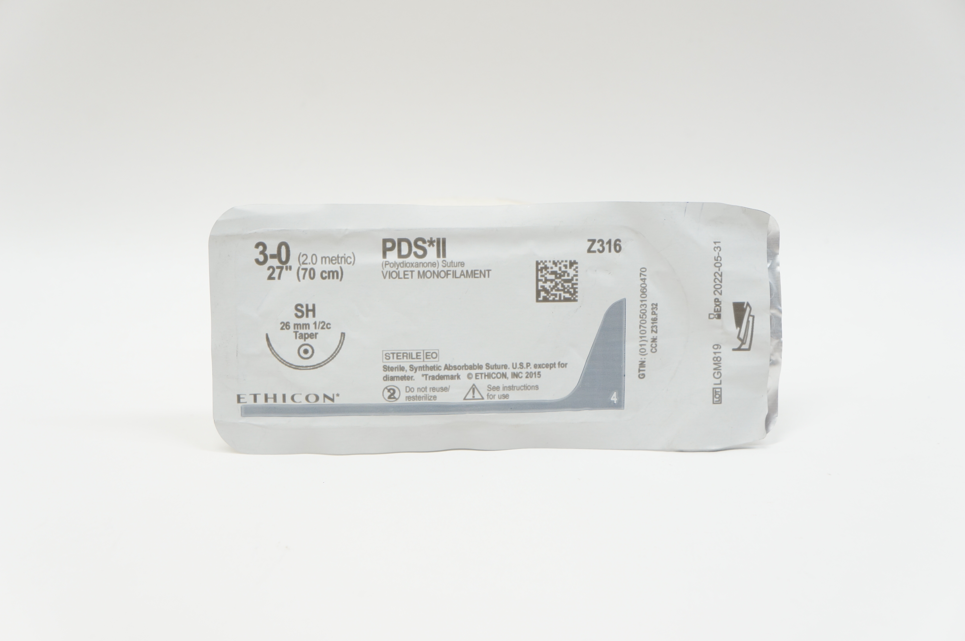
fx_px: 1366
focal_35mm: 51
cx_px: 482
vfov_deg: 26.4
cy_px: 320
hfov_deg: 38.9
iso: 400
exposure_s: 1/50
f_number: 6.3
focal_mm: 34
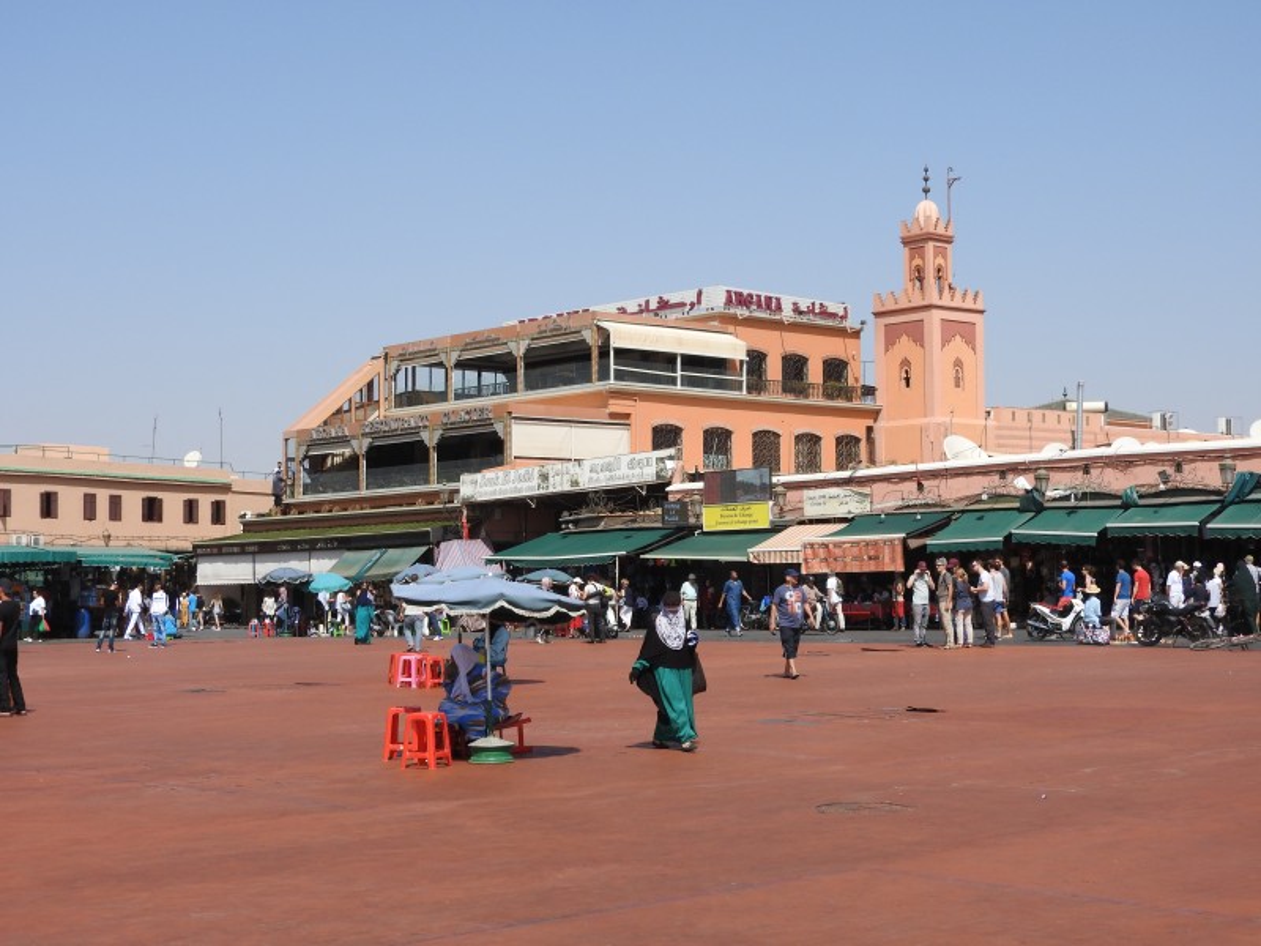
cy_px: 473
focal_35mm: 60
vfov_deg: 24.4
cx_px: 630
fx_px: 2186
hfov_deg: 32.2
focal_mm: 10.7
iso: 100
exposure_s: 1/1250
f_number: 4.2
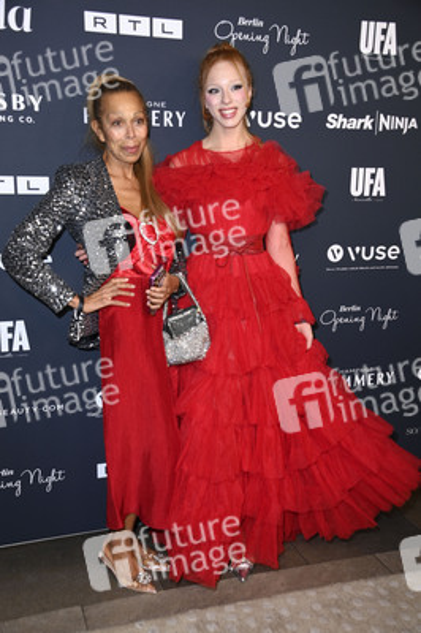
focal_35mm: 40
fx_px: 703
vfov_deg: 48.5
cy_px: 316
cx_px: 210
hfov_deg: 33.3
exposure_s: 1/250
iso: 800
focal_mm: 40
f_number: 6.3
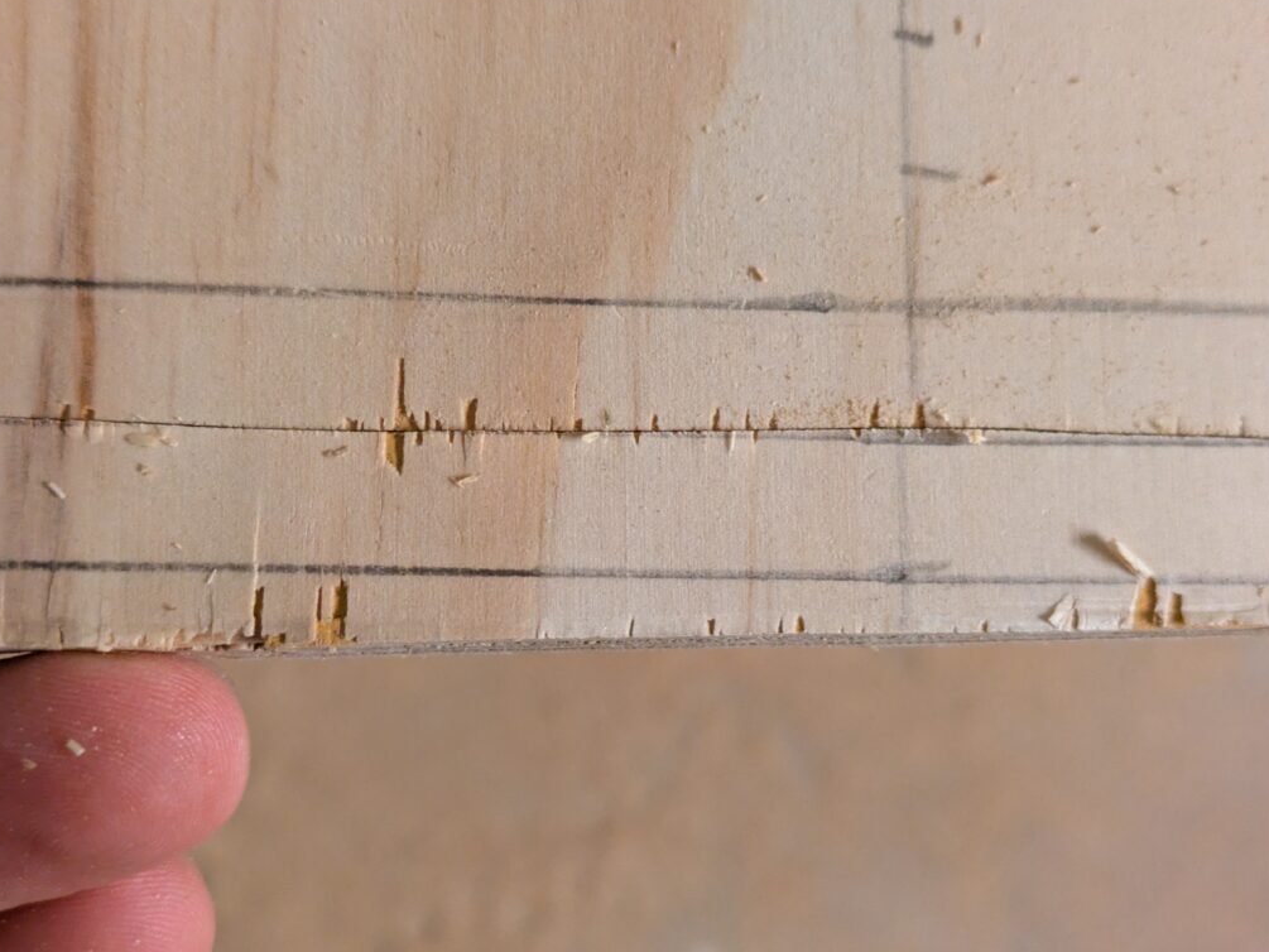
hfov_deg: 36.8
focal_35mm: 52
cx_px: 626
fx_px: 1907
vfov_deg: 28.0
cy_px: 468
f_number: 1.89
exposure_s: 1/50
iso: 640
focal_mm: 5.43
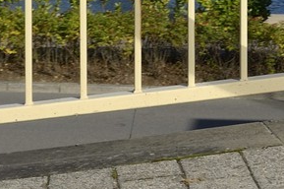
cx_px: 381
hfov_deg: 10.4
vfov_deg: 6.6
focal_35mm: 194
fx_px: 1529
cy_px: -289
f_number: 10
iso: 200
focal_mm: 35
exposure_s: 1/400
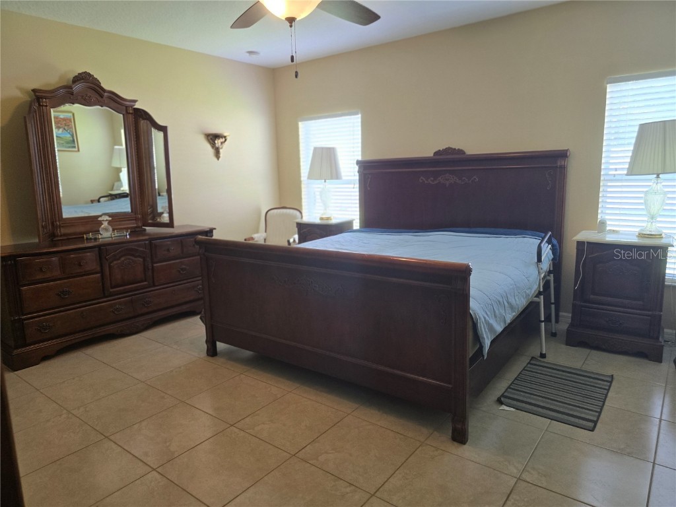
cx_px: 338
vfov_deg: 58.9
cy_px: 254
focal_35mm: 23
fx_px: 449
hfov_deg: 73.9
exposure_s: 1/120
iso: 320
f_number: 1.7
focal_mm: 6.3
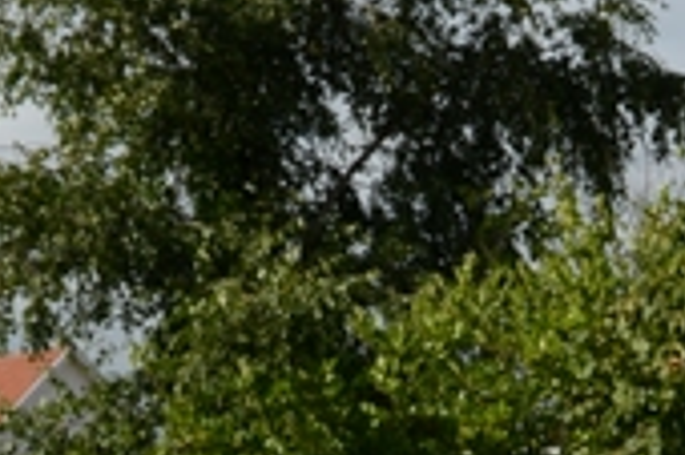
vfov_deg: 10.4
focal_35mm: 127
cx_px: 975
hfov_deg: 15.1
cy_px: 705
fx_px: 2414
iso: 200
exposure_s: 1/400
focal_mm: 36
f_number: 10
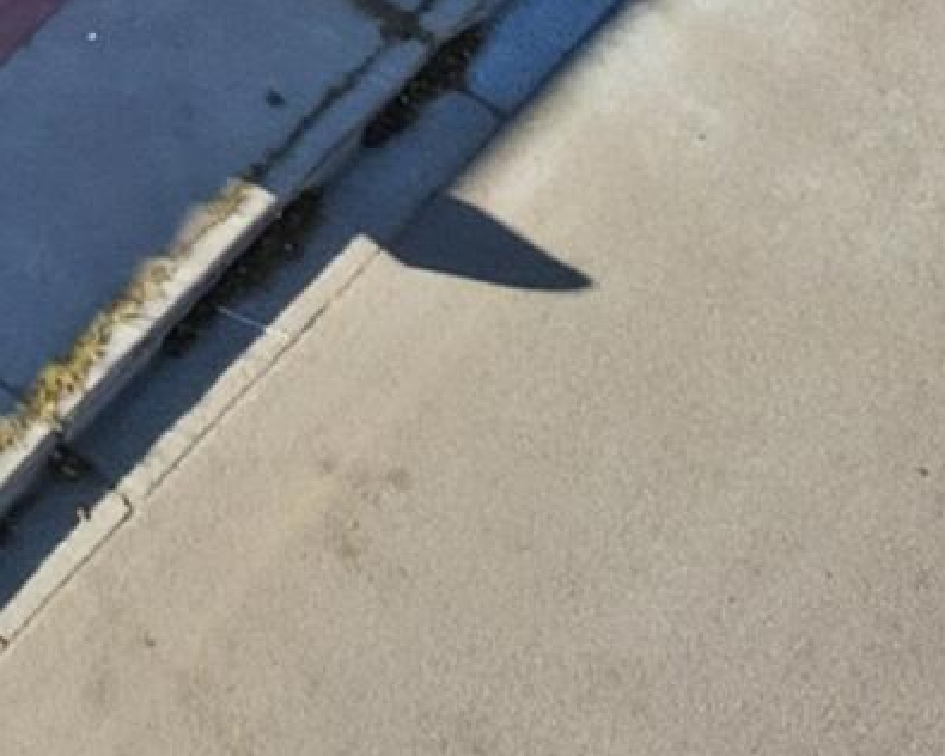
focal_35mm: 178
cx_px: -969
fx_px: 4978
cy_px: -873
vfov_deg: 8.2
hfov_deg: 10.0
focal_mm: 6.7
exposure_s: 1/5000
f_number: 1.7
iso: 140
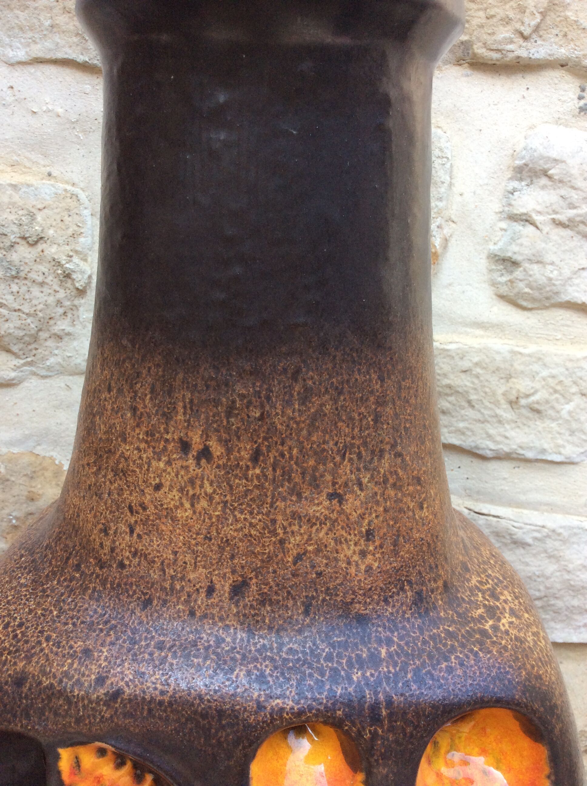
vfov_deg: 56.9
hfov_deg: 44.1
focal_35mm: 32
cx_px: 294
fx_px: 725
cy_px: 393
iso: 40
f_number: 2.4
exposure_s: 1/100
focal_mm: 3.3
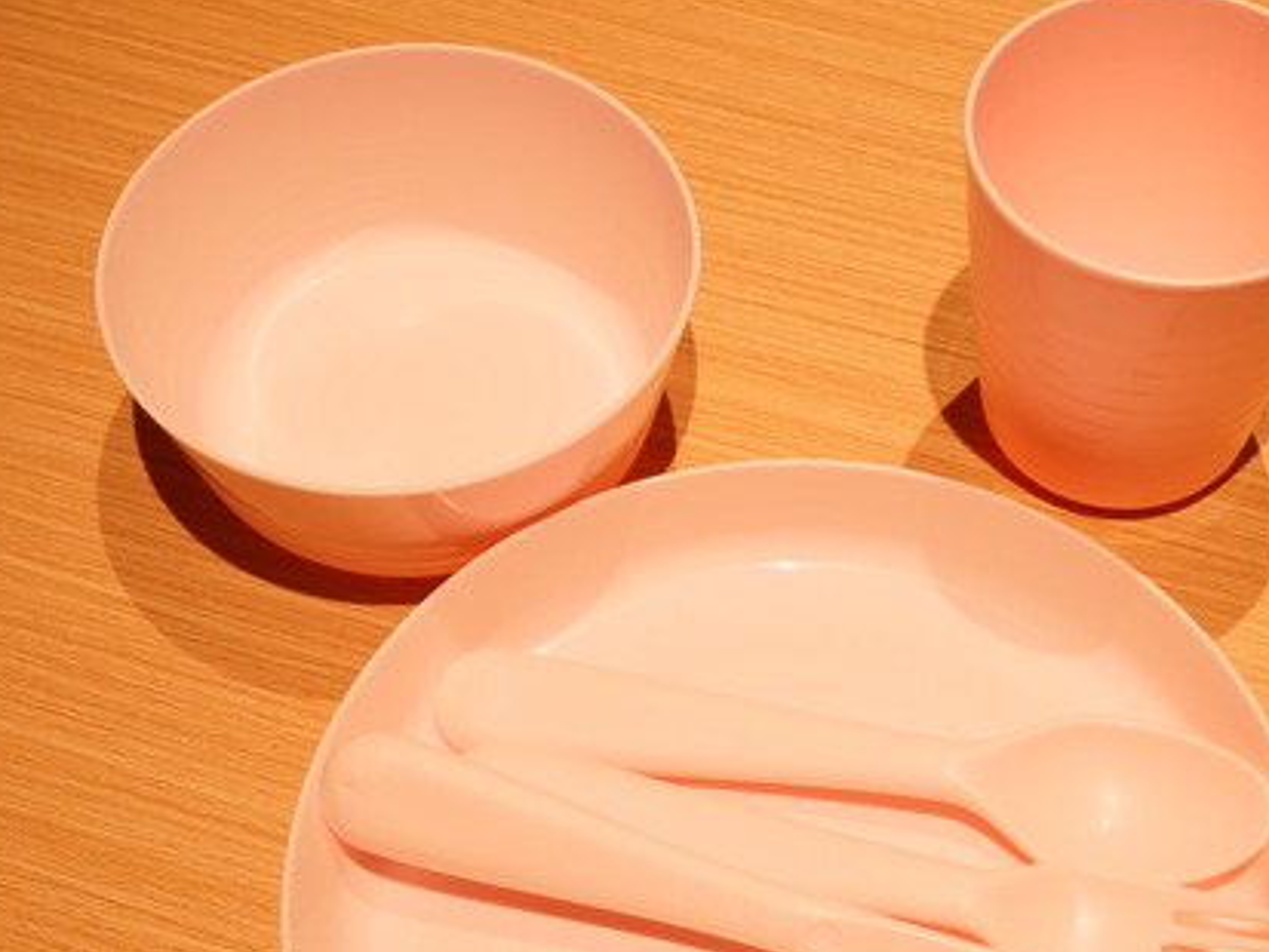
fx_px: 2310
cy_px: 685
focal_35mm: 63
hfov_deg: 30.6
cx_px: 759
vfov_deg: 23.1
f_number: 6.3
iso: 640
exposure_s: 1/160
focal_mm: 20
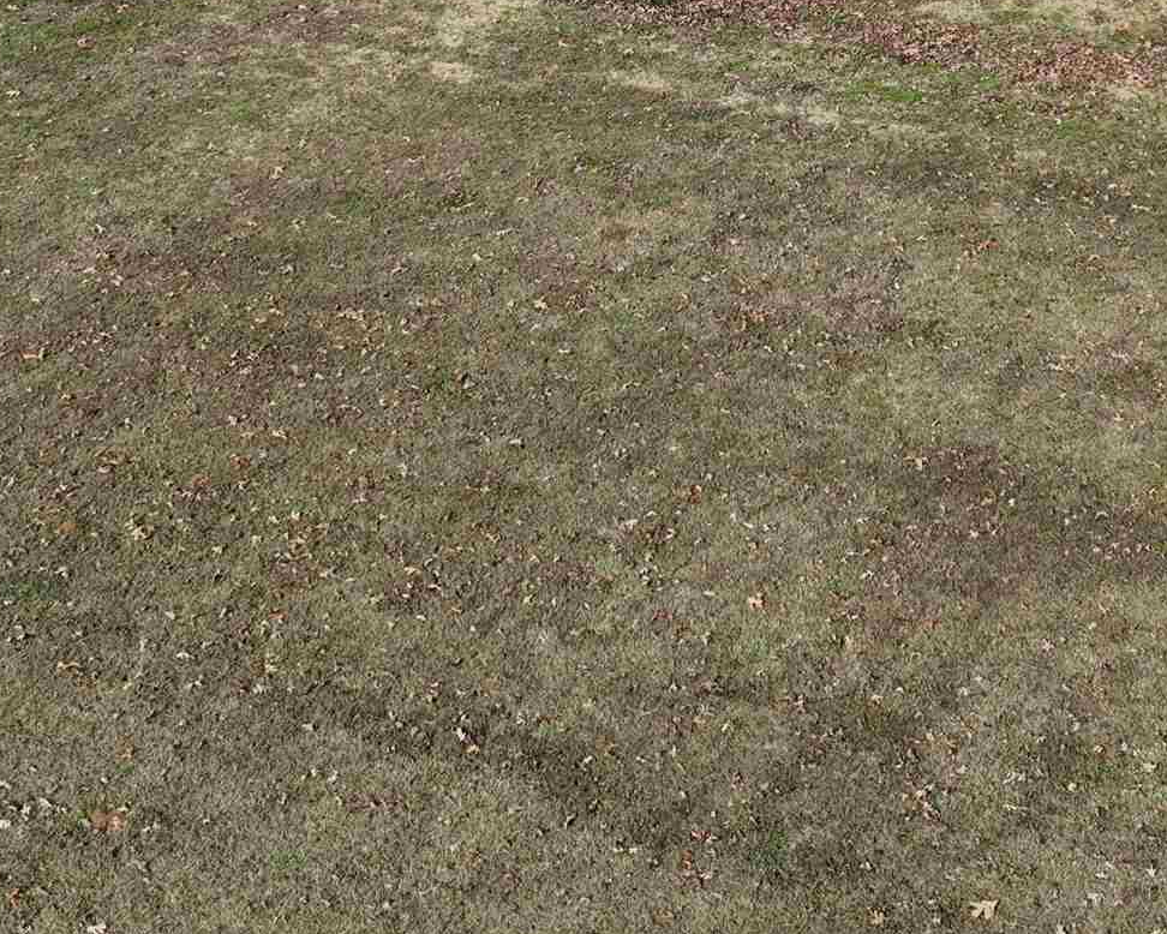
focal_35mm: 74
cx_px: 807
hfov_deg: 25.5
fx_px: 2556
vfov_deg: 19.9
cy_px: -74
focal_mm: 12.29
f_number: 2.8
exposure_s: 1/1600
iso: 100
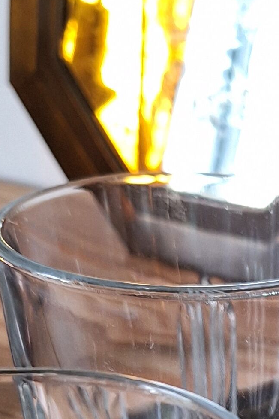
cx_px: 451
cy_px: 602
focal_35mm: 100
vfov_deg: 18.4
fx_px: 1162
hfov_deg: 12.8
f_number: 1.8
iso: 125
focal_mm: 5.54
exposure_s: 1/50
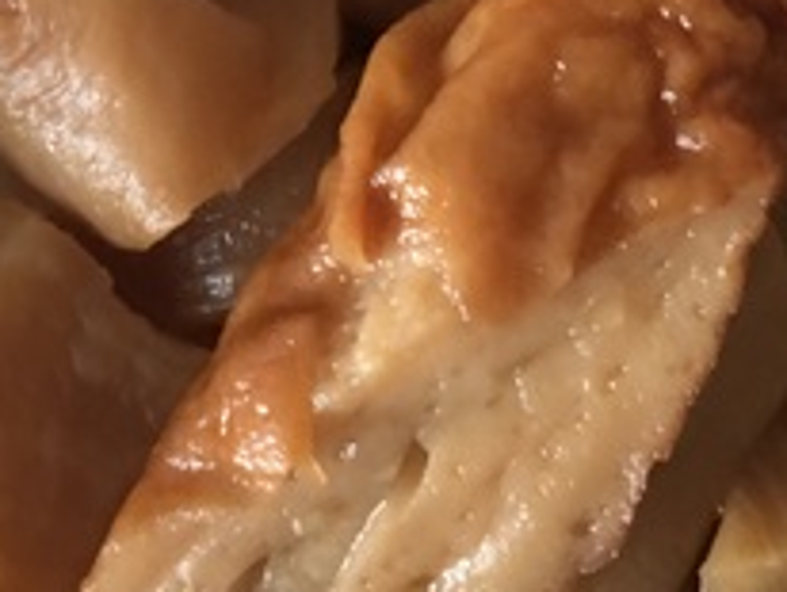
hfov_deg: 21.7
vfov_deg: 15.8
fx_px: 2049
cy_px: -141
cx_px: 420
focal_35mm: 90
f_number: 2.2
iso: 64
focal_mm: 4.15
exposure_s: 1/15
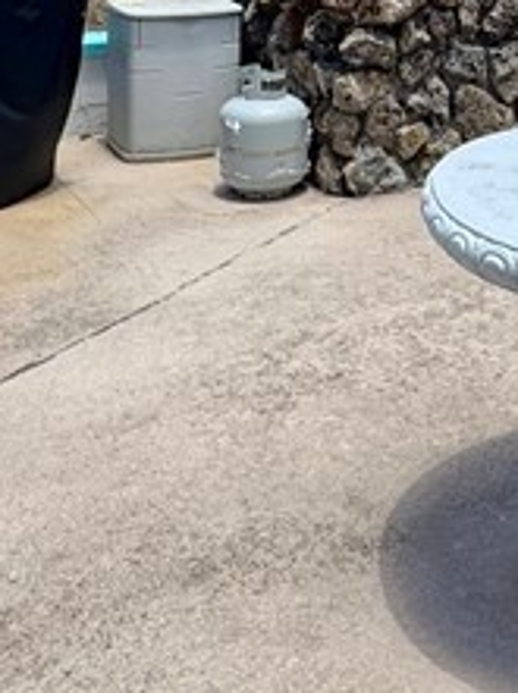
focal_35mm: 65
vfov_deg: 27.8
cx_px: 596
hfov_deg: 21.2
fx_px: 1301
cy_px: -31
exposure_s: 1/1178
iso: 50
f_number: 2.2
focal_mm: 2.22
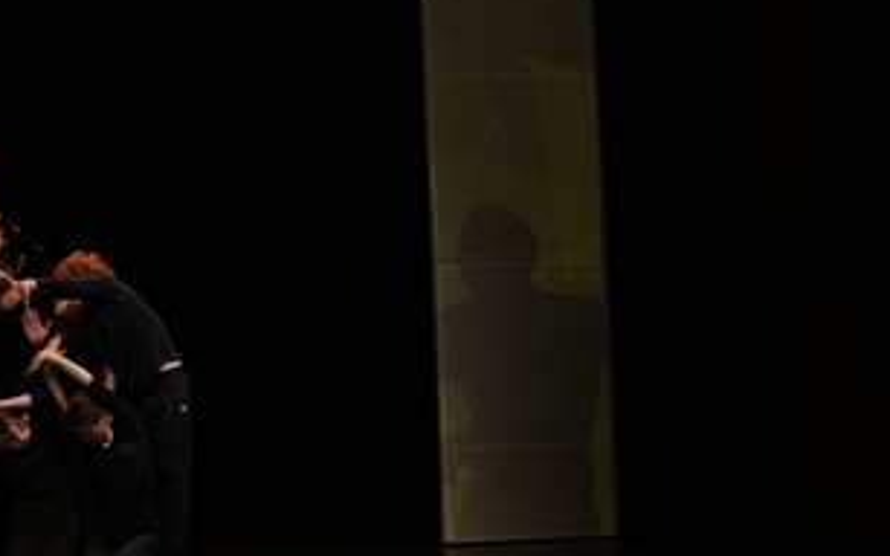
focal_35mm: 93
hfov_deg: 20.4
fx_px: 2256
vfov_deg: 14.0
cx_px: -258
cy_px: 197
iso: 1600
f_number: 4.5
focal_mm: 35
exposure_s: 1/200
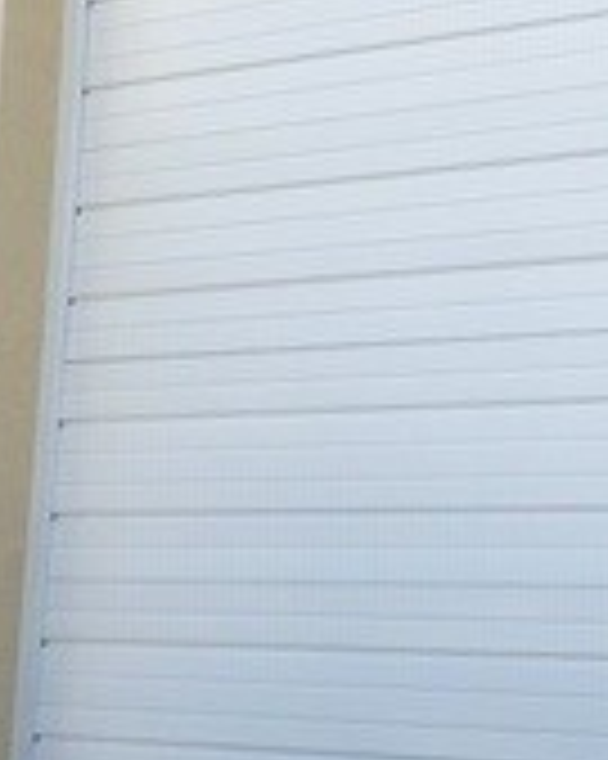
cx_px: 504
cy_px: 319
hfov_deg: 14.3
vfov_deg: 17.9
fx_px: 2409
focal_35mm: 107
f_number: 2.2
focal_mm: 4.15
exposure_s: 1/668
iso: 25
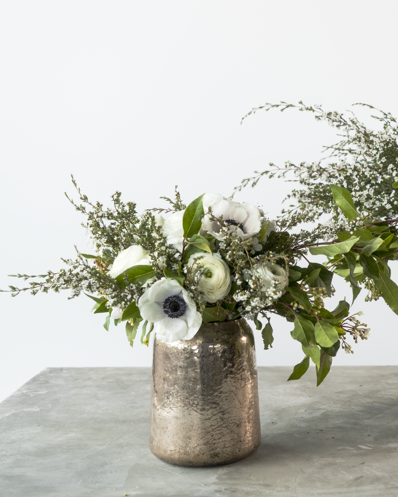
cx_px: 372
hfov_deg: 21.9
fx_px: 1001
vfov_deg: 27.9
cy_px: 248
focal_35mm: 68
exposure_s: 1/125
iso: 1250
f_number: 5.6
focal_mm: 48
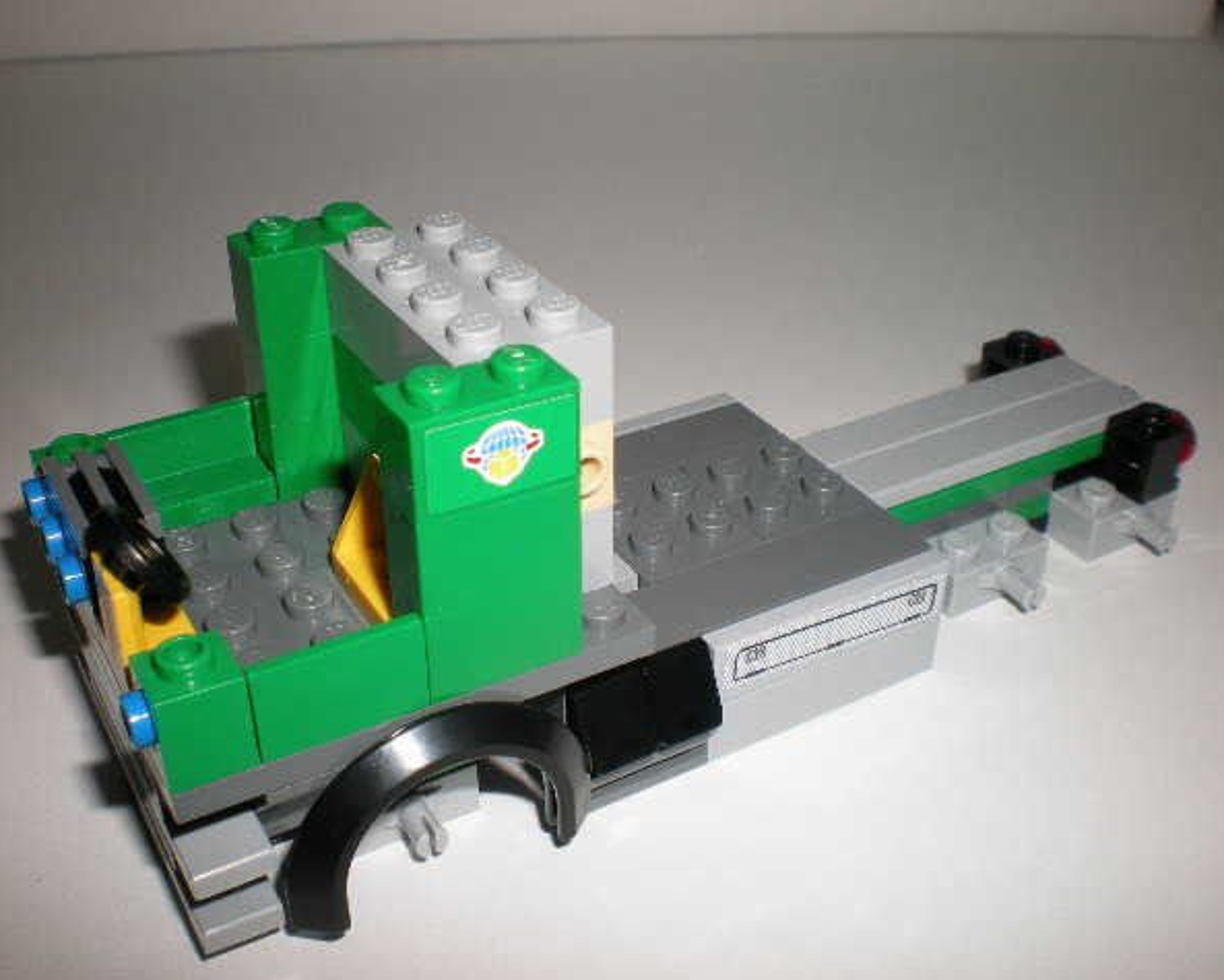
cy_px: 491
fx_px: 1450
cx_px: 590
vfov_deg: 37.4
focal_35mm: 40
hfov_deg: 45.8
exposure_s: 1/60
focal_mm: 6.3
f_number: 4.6
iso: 64
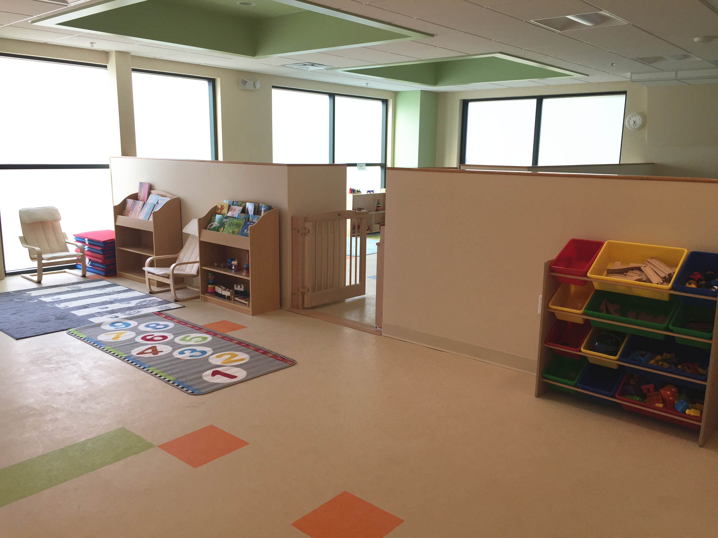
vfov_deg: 48.2
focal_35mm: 29
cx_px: 359
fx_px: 602
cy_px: 269
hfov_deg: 61.7
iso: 32
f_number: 2.2
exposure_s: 1/120
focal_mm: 4.15
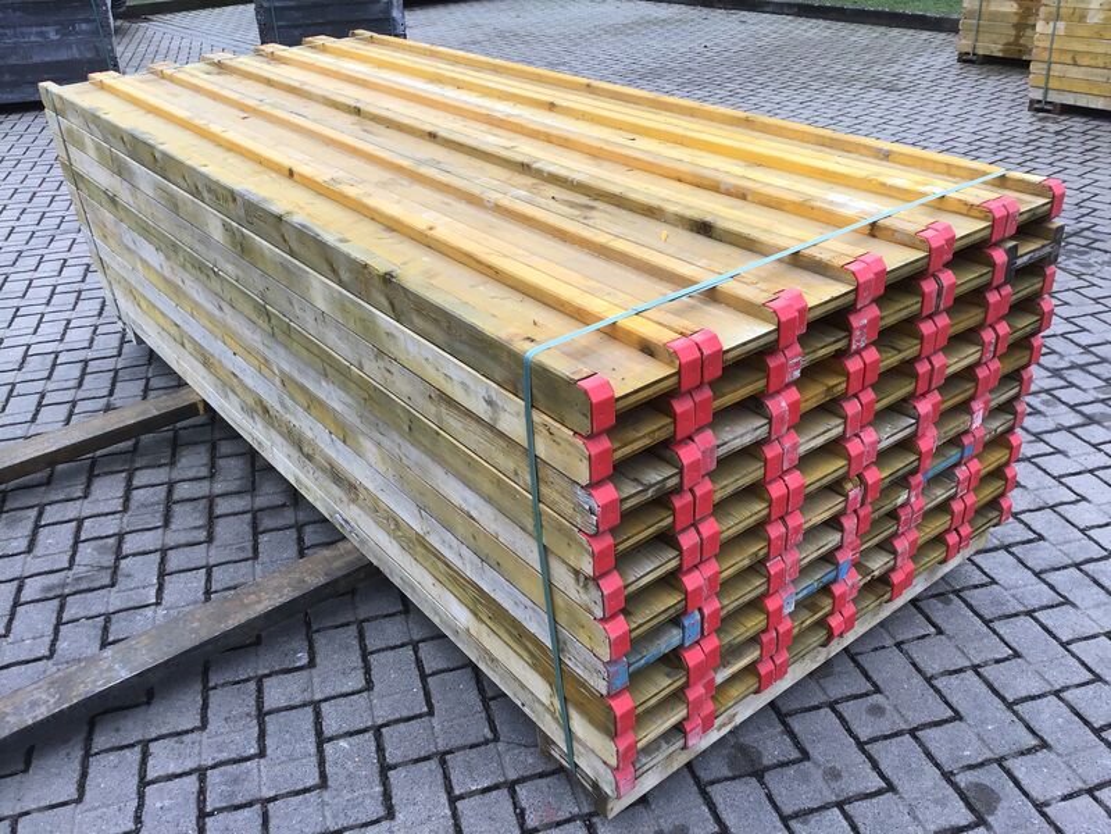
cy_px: 417
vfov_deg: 45.4
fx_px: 995
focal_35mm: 31
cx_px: 556
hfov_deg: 58.4
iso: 32
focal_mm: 3.3
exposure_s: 1/100
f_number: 2.4
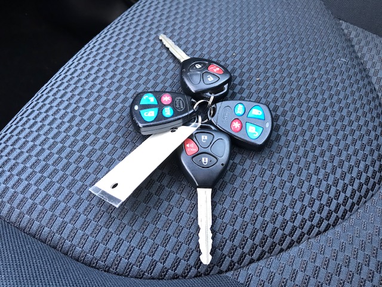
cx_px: 191
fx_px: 309
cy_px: 144
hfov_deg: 63.4
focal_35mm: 28
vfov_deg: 49.7
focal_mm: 3.99
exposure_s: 1/23
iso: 32
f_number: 1.8
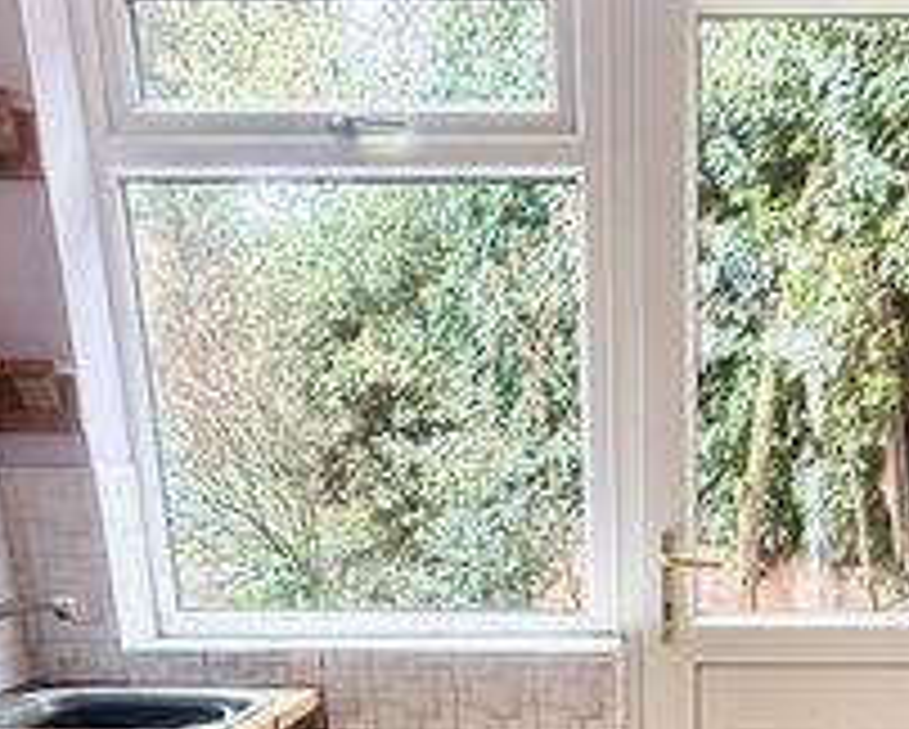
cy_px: 1044
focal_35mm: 54
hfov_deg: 33.9
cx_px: 702
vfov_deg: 23.5
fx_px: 1454
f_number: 2.2
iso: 160
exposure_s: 1/99
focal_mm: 2.22
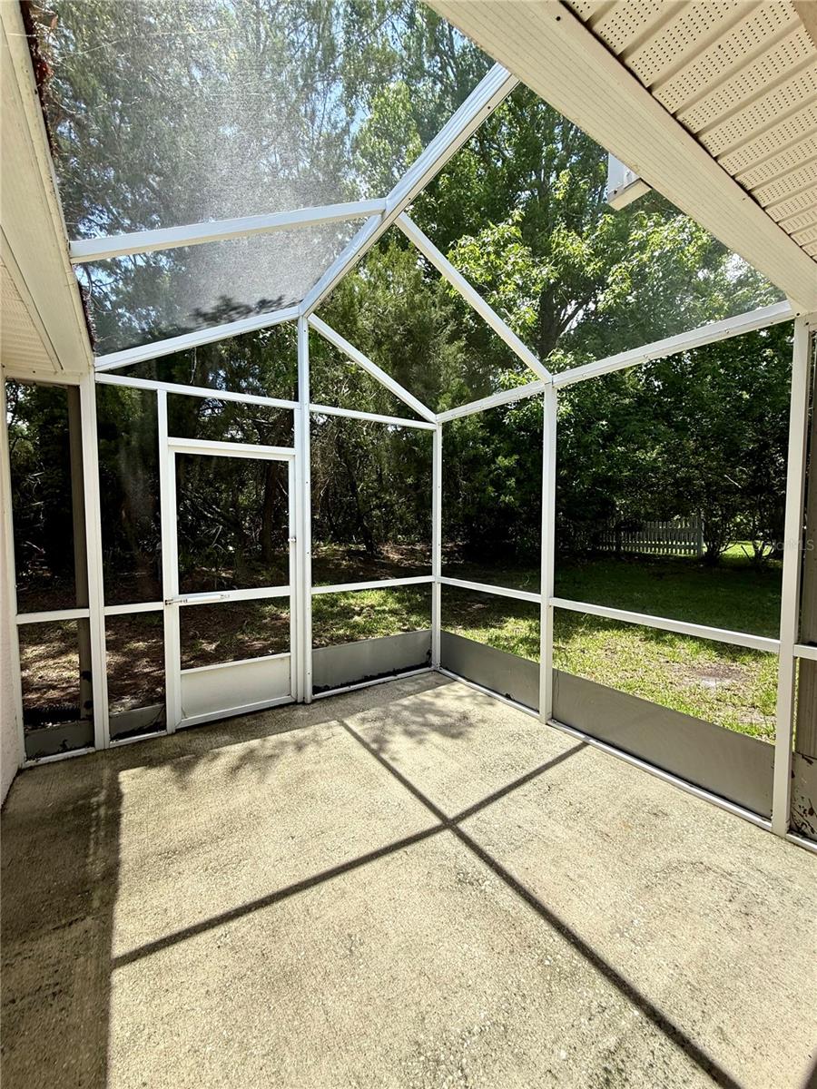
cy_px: 544
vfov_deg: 102.1
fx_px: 441
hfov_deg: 85.7
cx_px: 408
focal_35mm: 14
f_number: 2.2
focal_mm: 2.22
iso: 50
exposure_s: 1/559
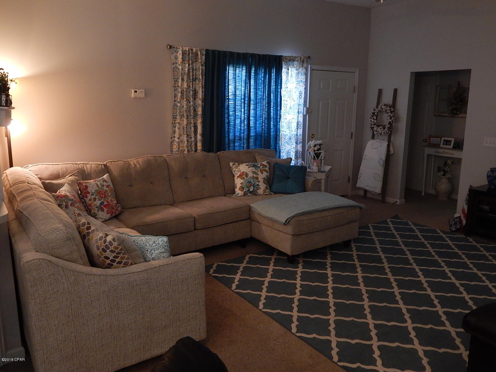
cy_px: 186
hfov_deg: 63.4
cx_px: 248
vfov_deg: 49.7
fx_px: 401
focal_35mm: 28
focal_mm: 5.1
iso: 400
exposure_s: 1/30
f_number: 3.2
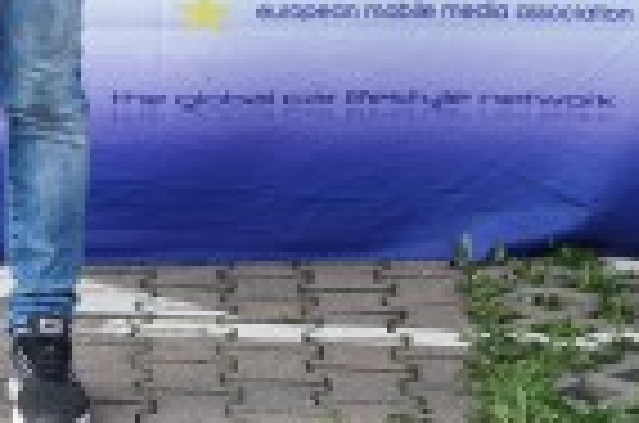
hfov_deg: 7.8
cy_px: -223
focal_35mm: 265
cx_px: -4
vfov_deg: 5.1
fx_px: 4693
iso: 160
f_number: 7.1
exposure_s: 1/100
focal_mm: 50
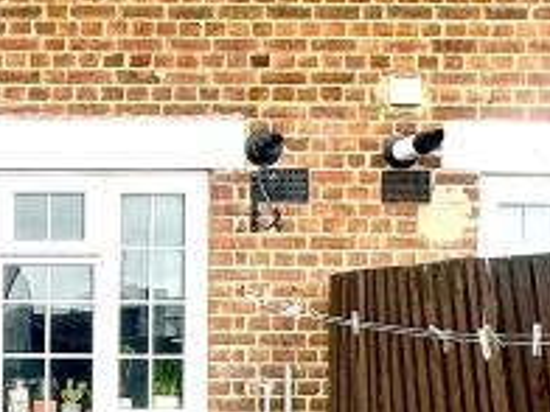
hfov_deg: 23.6
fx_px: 1160
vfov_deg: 19.9
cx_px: -163
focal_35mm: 73
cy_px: 350
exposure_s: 1/116
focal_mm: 2.22
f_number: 2.2
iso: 40
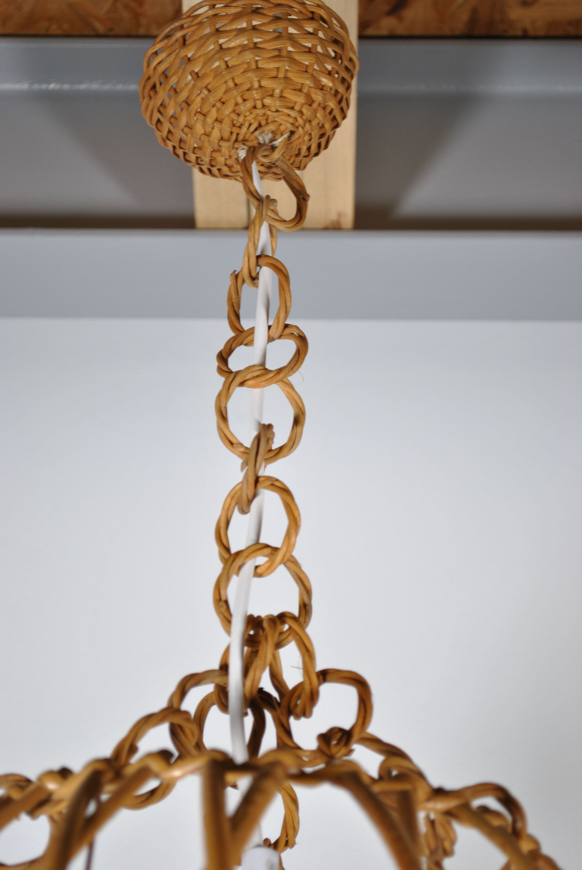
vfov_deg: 24.6
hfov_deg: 16.6
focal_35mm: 82
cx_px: 291
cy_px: 435
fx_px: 1995
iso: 200
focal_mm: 55
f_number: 5.6
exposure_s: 1/30
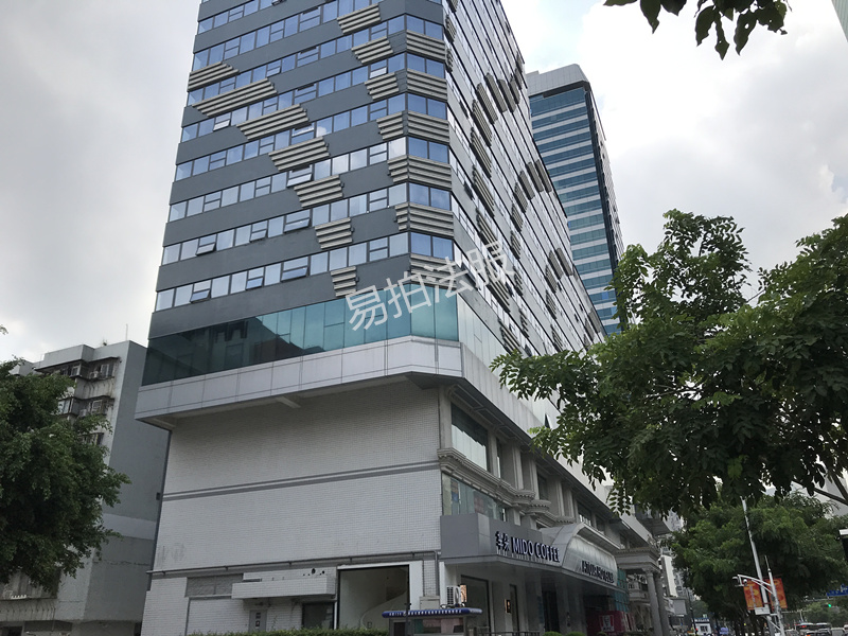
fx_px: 686
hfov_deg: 63.4
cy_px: 318
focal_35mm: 28
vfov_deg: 49.7
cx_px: 424
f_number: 1.8
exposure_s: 1/2283
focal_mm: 3.99
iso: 20
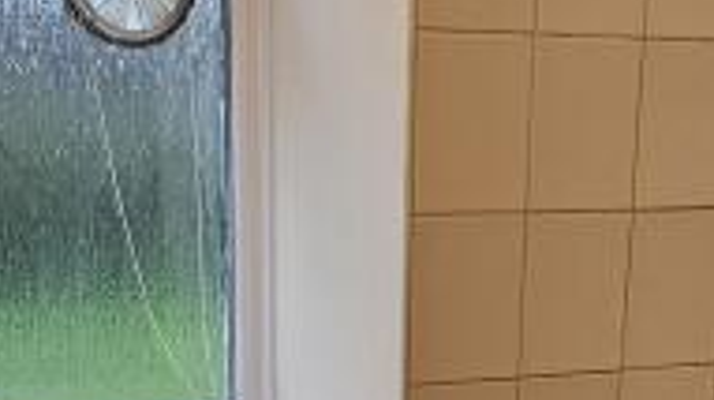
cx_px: 512
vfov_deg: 14.9
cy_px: 568
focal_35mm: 76
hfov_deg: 27.6
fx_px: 1437
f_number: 2.2
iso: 160
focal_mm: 2.2
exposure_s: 1/50
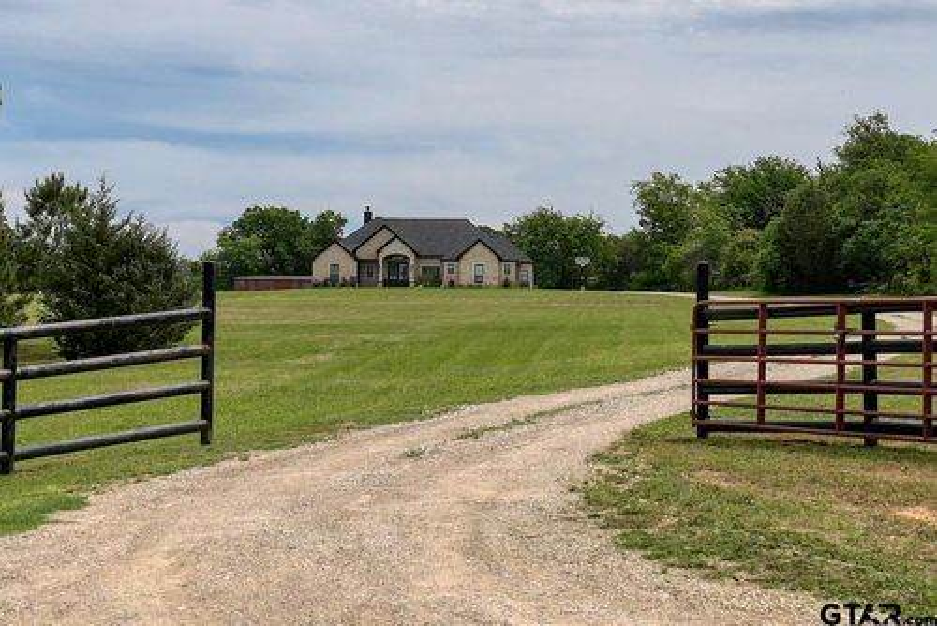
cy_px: 313
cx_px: 468
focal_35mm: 24
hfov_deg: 73.7
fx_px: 625
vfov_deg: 53.2
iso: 100
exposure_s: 1/1600
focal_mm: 24
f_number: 4
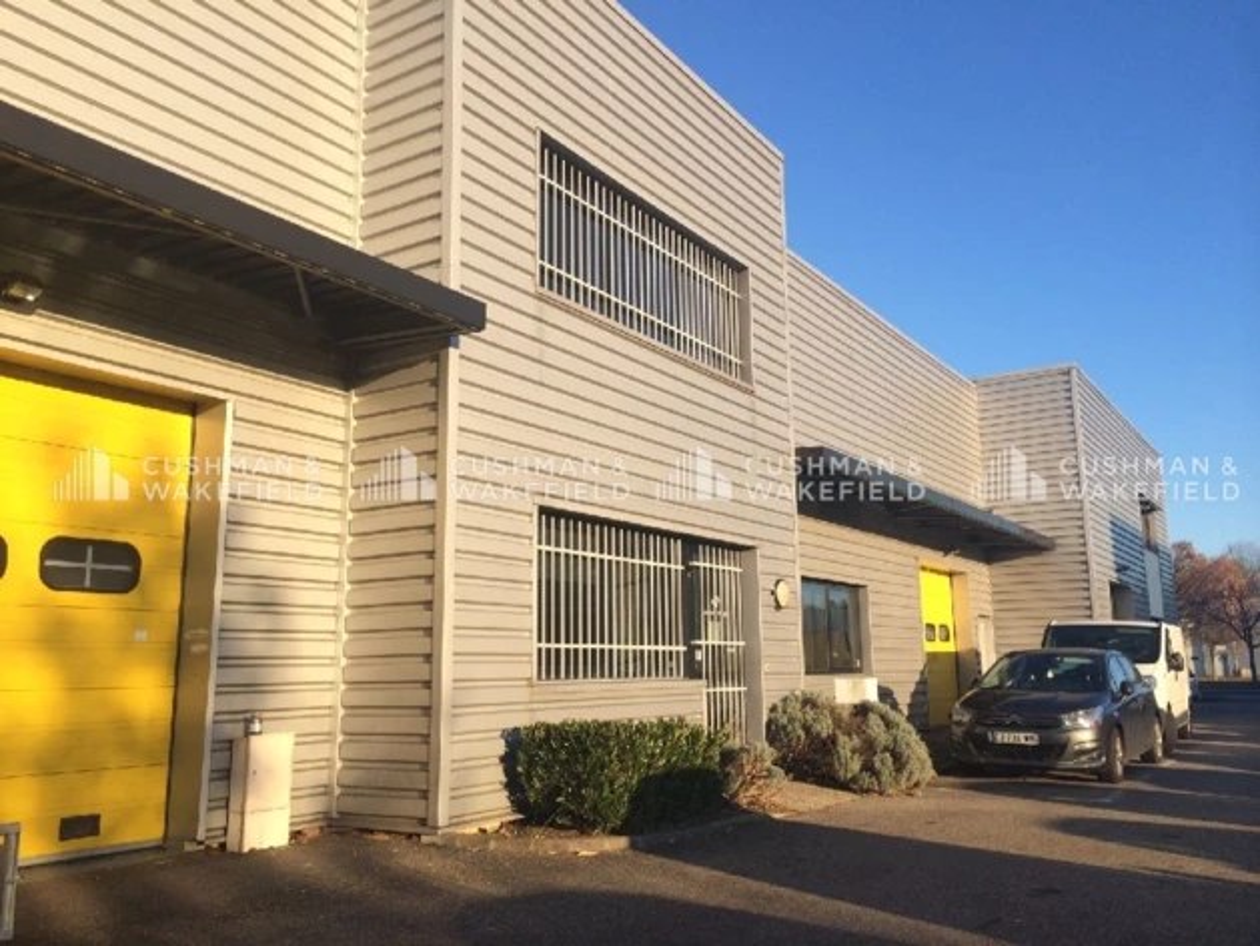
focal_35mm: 30
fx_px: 1092
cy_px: 473
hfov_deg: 60.0
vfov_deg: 46.8
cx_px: 630
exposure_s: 1/1172
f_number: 2.2
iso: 40
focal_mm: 4.12
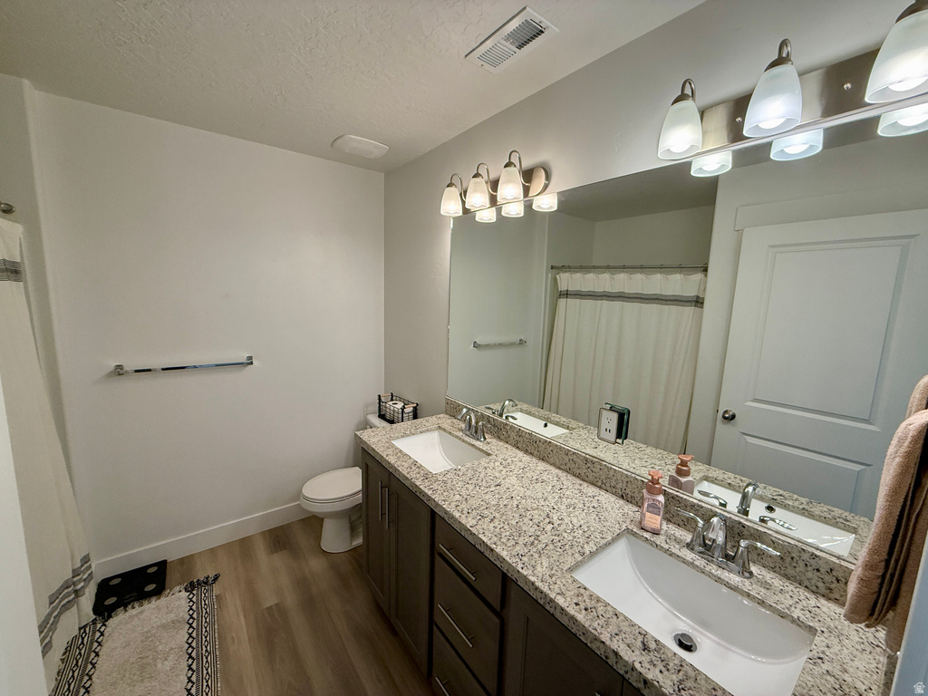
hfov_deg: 102.1
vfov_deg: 85.7
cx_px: 464
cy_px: 348
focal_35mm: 14
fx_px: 375
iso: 200
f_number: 2.2
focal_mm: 2.22
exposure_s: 1/120
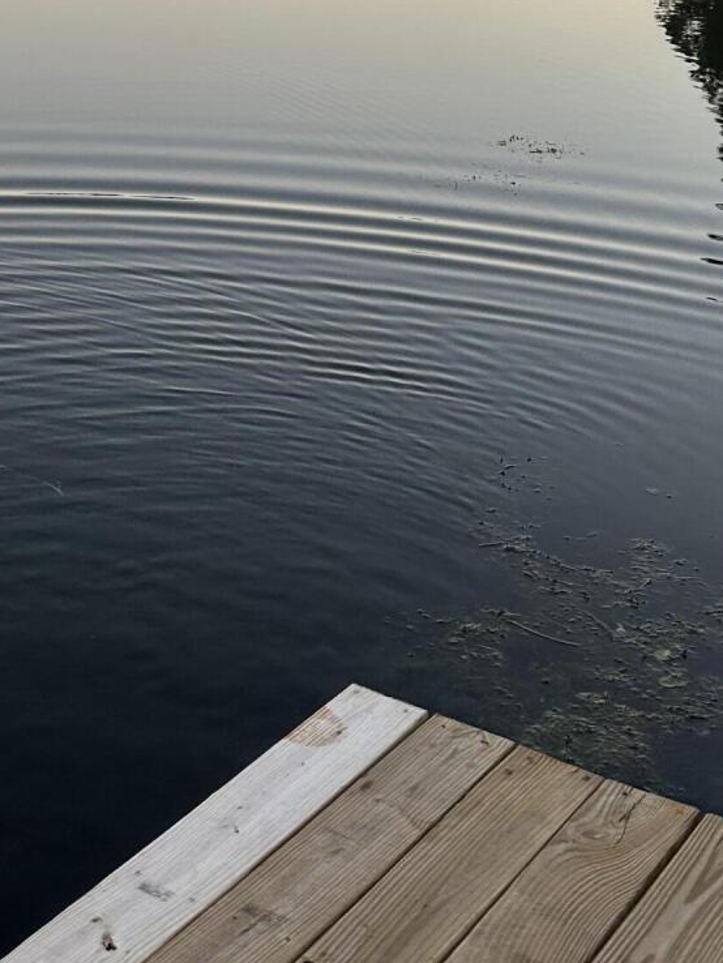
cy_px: -193
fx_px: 1809
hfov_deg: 22.1
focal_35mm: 65
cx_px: 69
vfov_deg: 26.5
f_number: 1.78
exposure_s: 1/198
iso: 64
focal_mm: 6.86
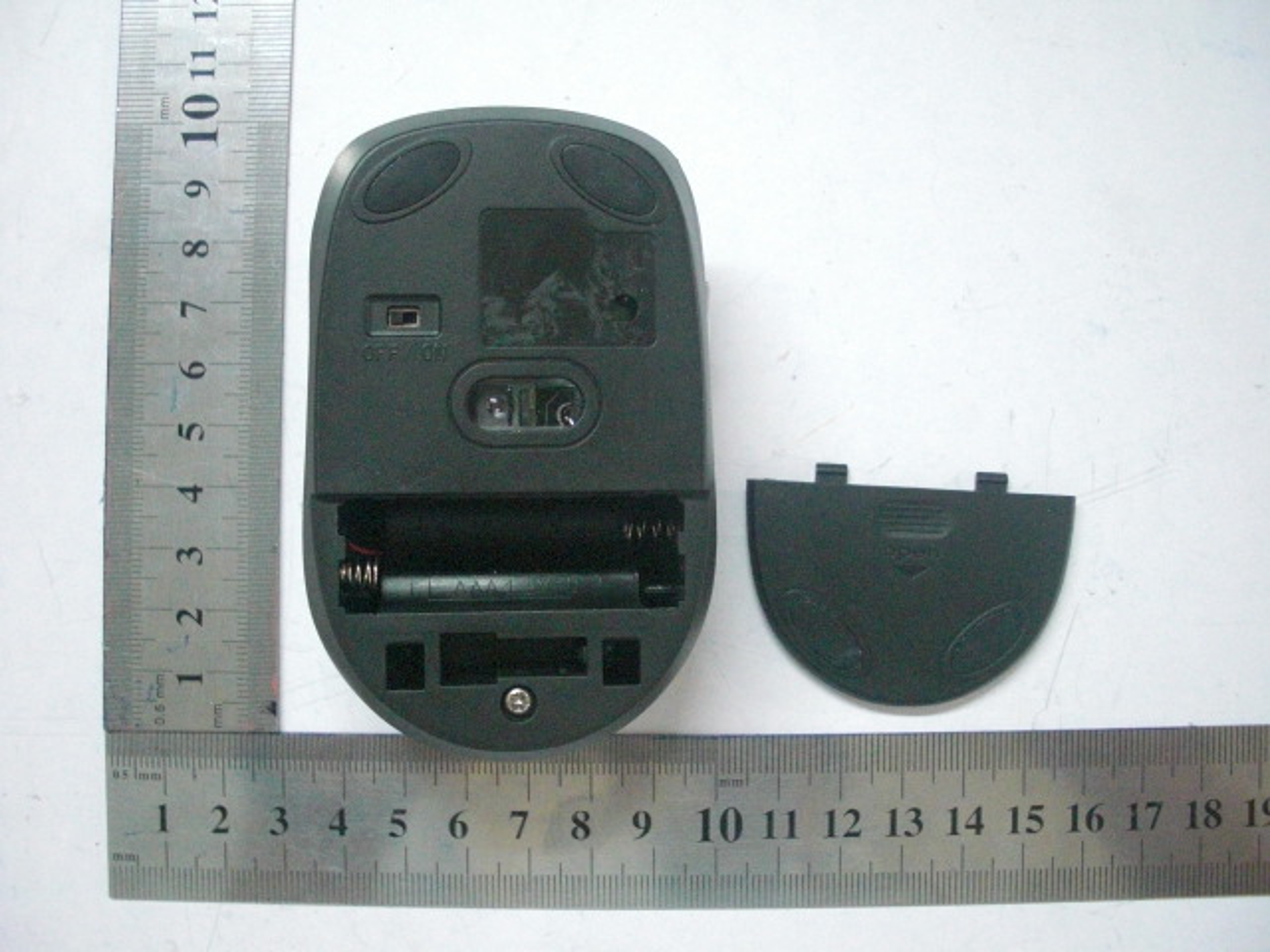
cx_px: 635
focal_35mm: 36
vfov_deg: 39.7
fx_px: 1321
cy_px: 476
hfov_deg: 51.4
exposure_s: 1/40
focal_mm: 6.3
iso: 800
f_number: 2.8
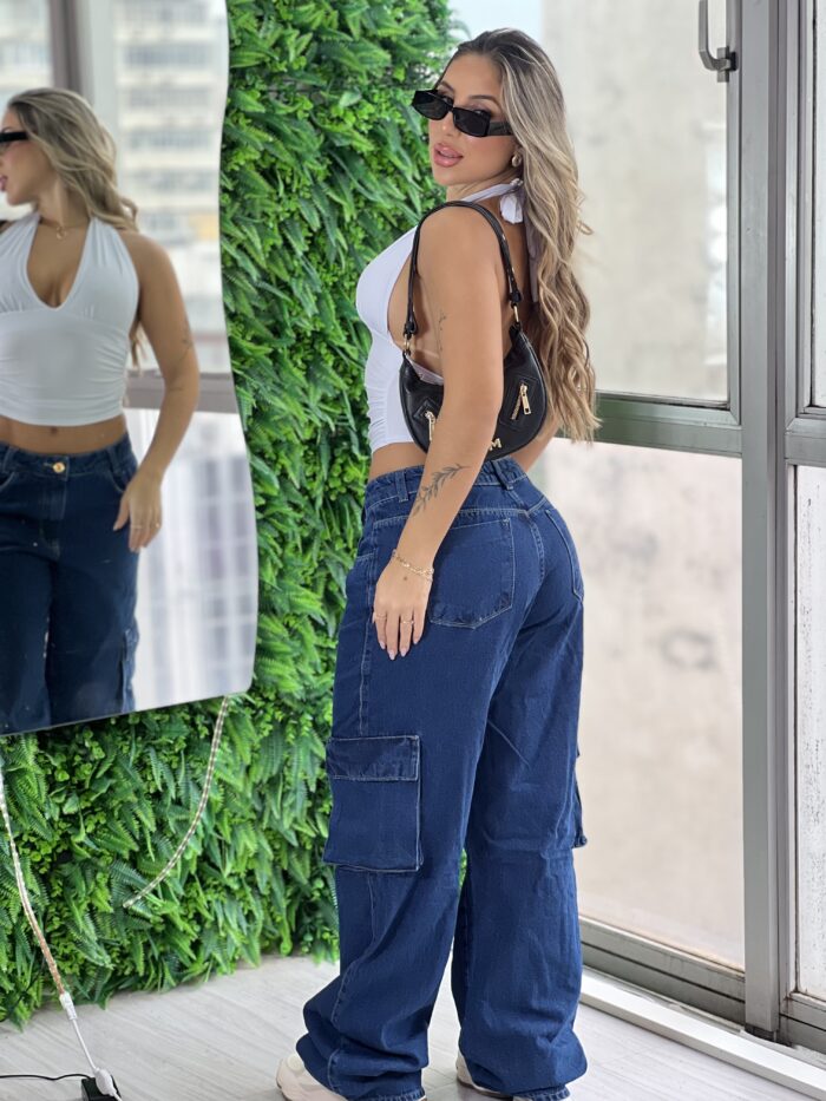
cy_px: 550
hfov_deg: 19.1
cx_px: 413
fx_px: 2449
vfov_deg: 25.3
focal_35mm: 77
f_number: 2.8
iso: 80
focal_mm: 9
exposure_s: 1/120
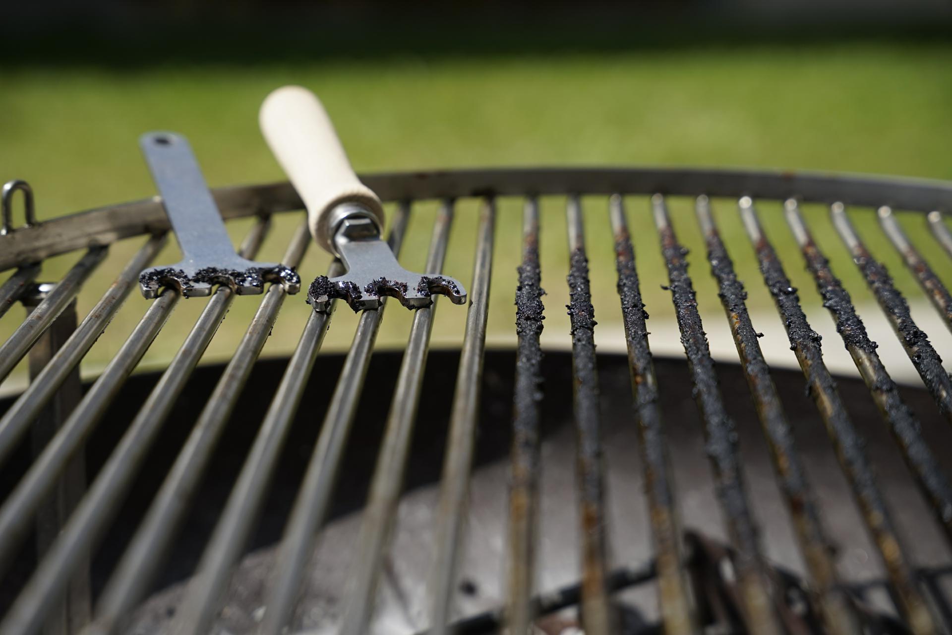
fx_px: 1851
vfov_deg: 19.5
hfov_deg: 28.8
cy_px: 318
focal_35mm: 70
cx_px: 476
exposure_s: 1/1600
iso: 125
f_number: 3.5
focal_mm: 70
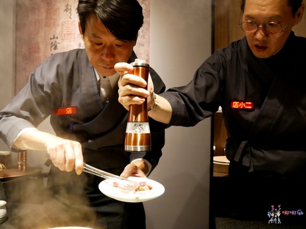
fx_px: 274
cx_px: 156
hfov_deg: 58.4
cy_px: 111
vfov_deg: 45.4
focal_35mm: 31
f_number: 4
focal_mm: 15
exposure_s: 1/50
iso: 2500
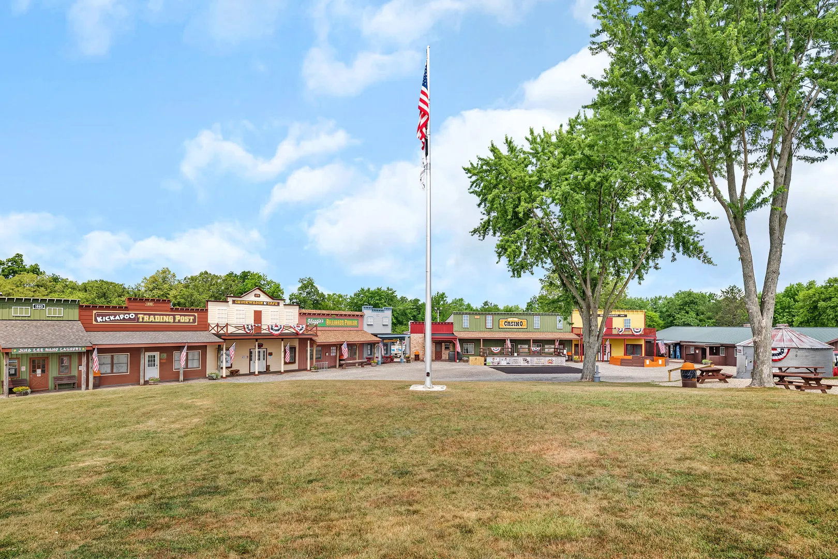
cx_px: 419
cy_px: 280
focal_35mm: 19
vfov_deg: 64.6
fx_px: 442
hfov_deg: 86.9
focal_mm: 19
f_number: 8
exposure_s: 1/320
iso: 500
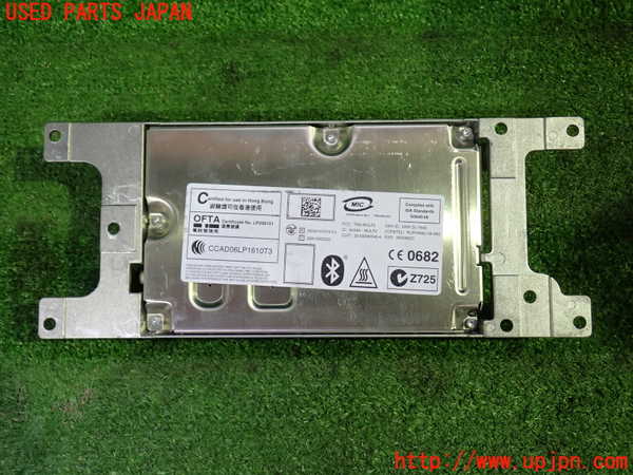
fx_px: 549
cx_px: 316
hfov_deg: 60.0
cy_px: 238
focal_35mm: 30
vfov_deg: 46.8
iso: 250
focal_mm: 5.4
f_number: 2.3
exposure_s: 1/30
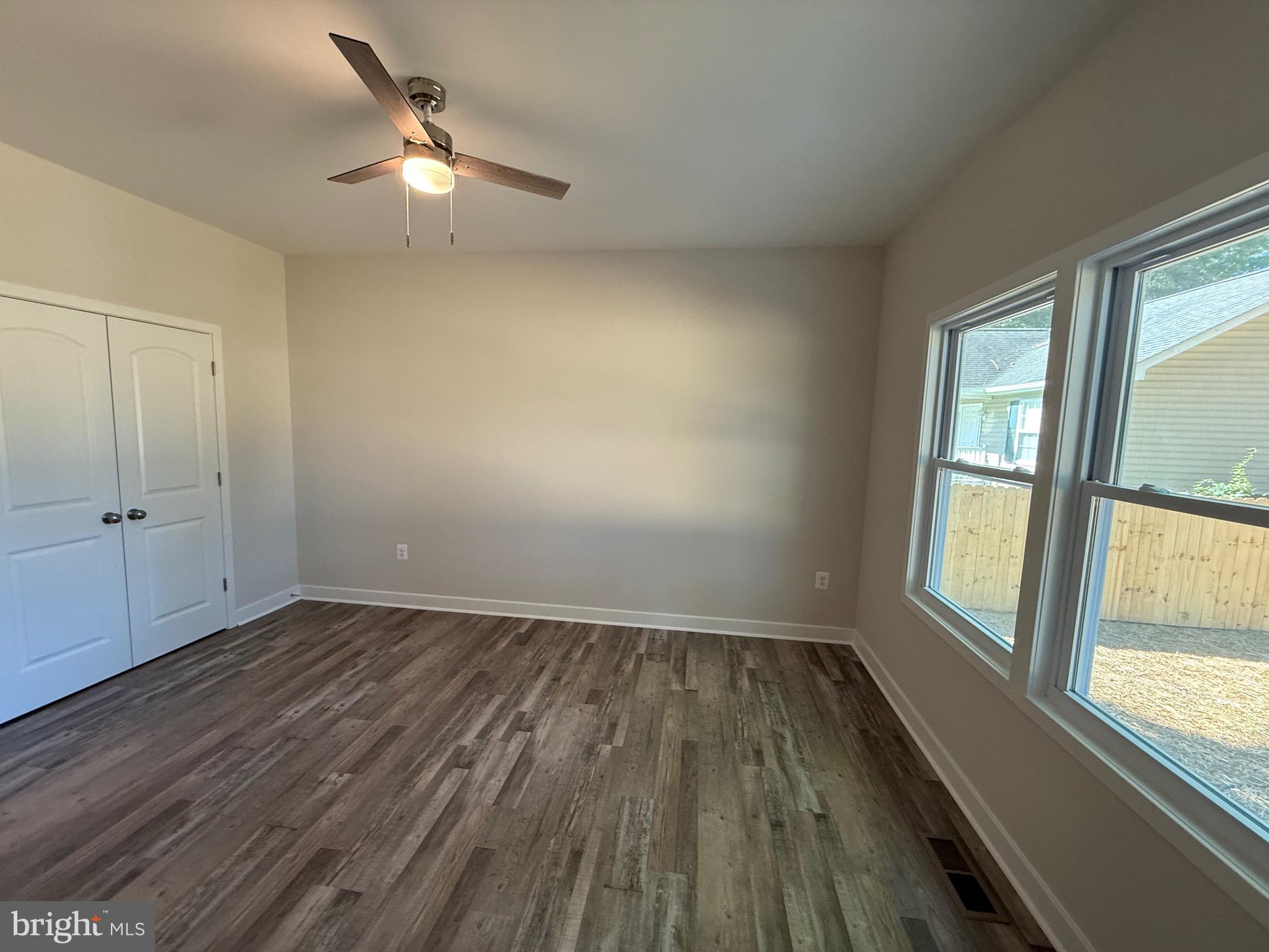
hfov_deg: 102.1
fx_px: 513
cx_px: 634
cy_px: 476
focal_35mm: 14
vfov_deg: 85.7
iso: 250
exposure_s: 1/60
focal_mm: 2.22
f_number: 2.2
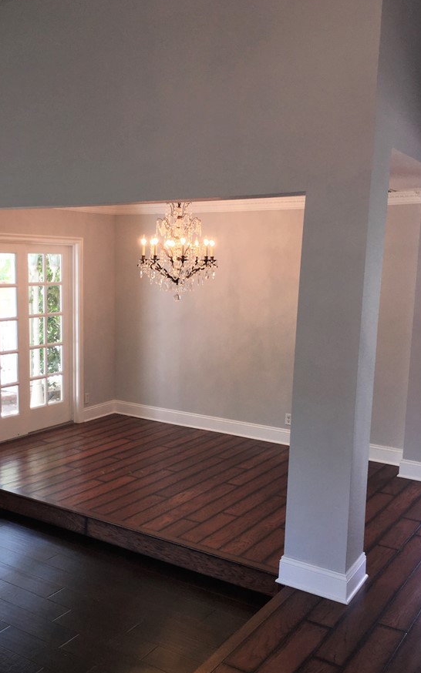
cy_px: 370
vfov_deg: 53.9
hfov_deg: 34.9
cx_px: 136
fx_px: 661
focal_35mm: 36
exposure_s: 1/54
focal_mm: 4.15
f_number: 2.2
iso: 25
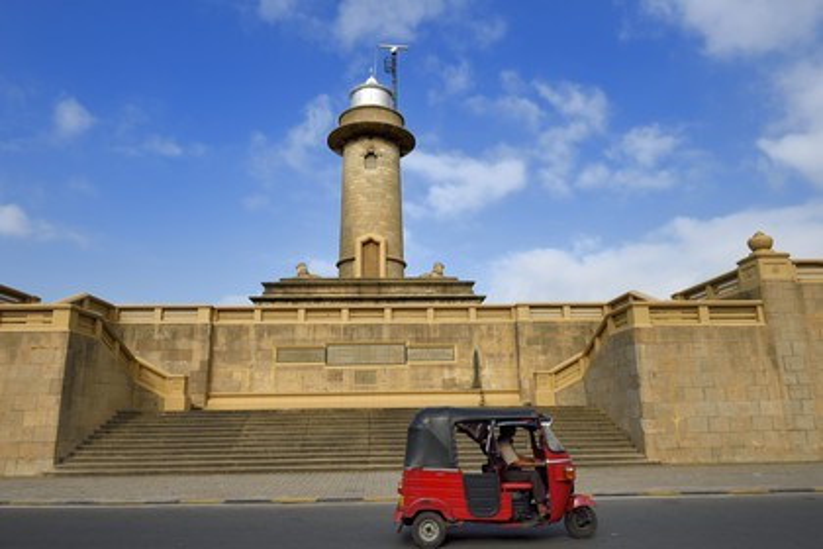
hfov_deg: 69.4
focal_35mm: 26
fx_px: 594
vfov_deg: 49.6
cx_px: 412
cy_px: 274
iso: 200
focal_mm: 26
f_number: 9
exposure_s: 1/500
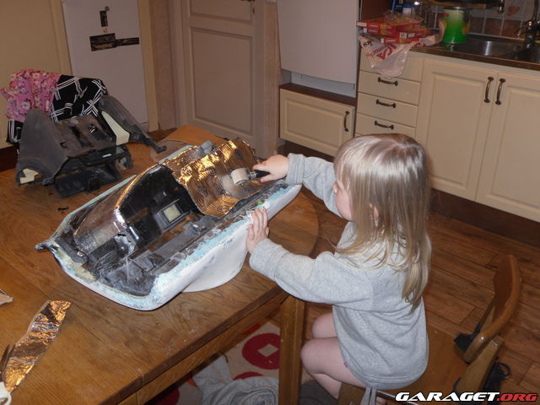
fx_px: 546
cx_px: 270
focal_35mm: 35
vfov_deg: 40.7
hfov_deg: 52.6
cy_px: 202
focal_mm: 6.3
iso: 80
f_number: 3.5
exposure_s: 1/45
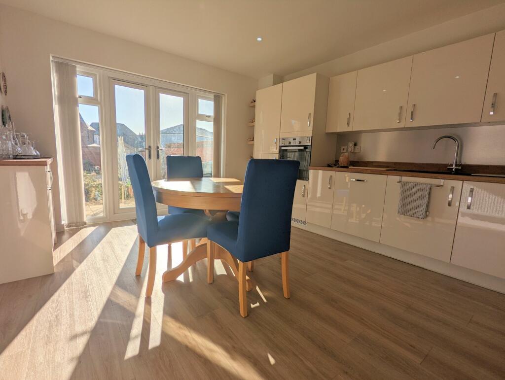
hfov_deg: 94.4
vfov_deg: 78.2
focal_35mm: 16
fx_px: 234
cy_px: 190
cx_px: 252
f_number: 2.2
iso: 43
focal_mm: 2.35
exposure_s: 1/2817
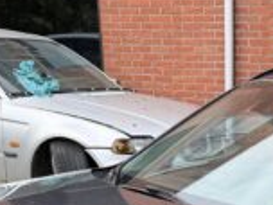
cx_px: 286
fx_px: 749
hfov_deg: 19.9
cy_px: 379
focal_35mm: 95
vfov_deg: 13.7
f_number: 1.78
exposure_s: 1/507
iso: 80
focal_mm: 6.76
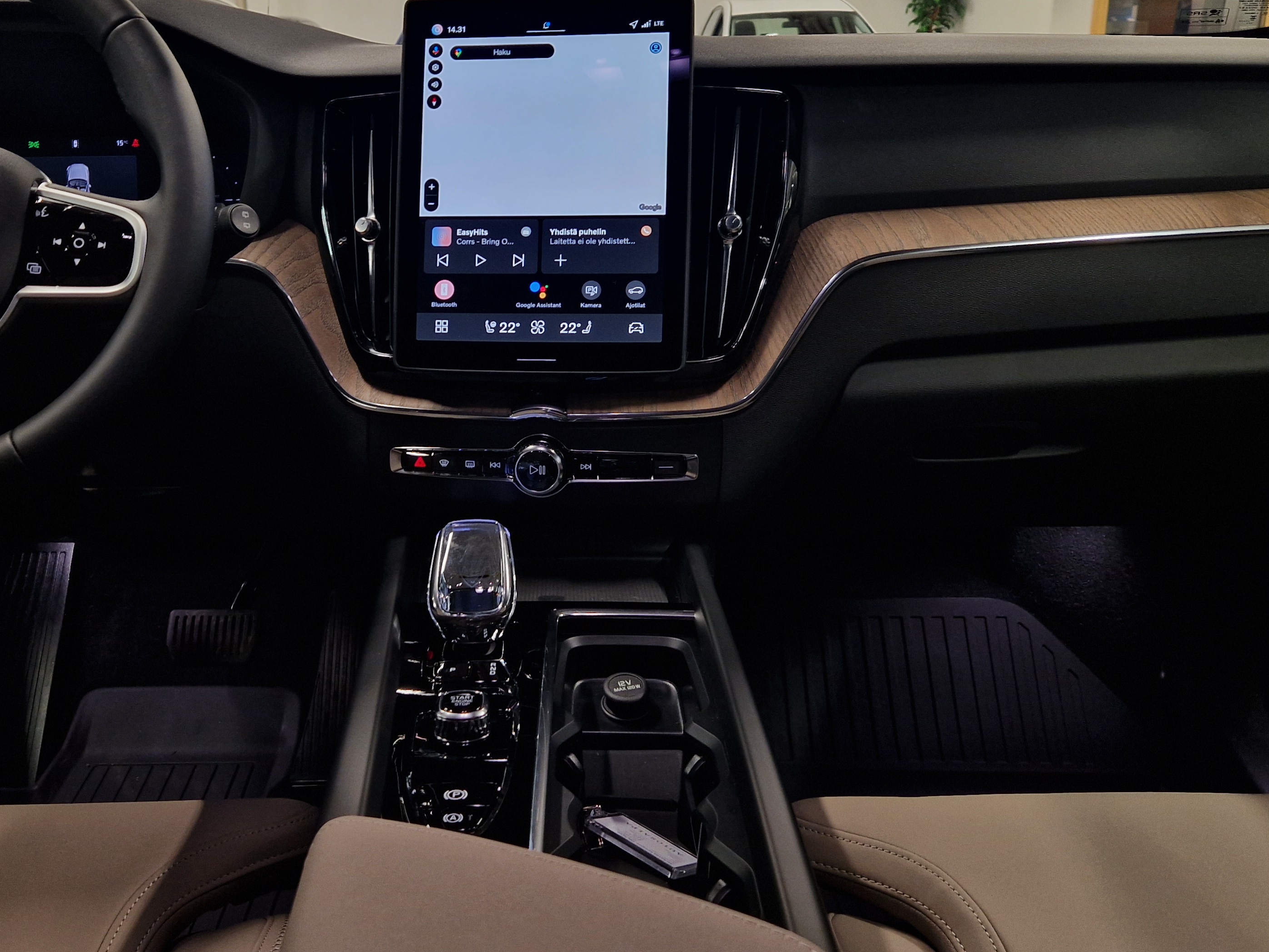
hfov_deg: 55.0
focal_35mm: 33
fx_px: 1210
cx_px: 524
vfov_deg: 42.8
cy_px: 402
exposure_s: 1/50
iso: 100
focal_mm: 5.4
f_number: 1.8
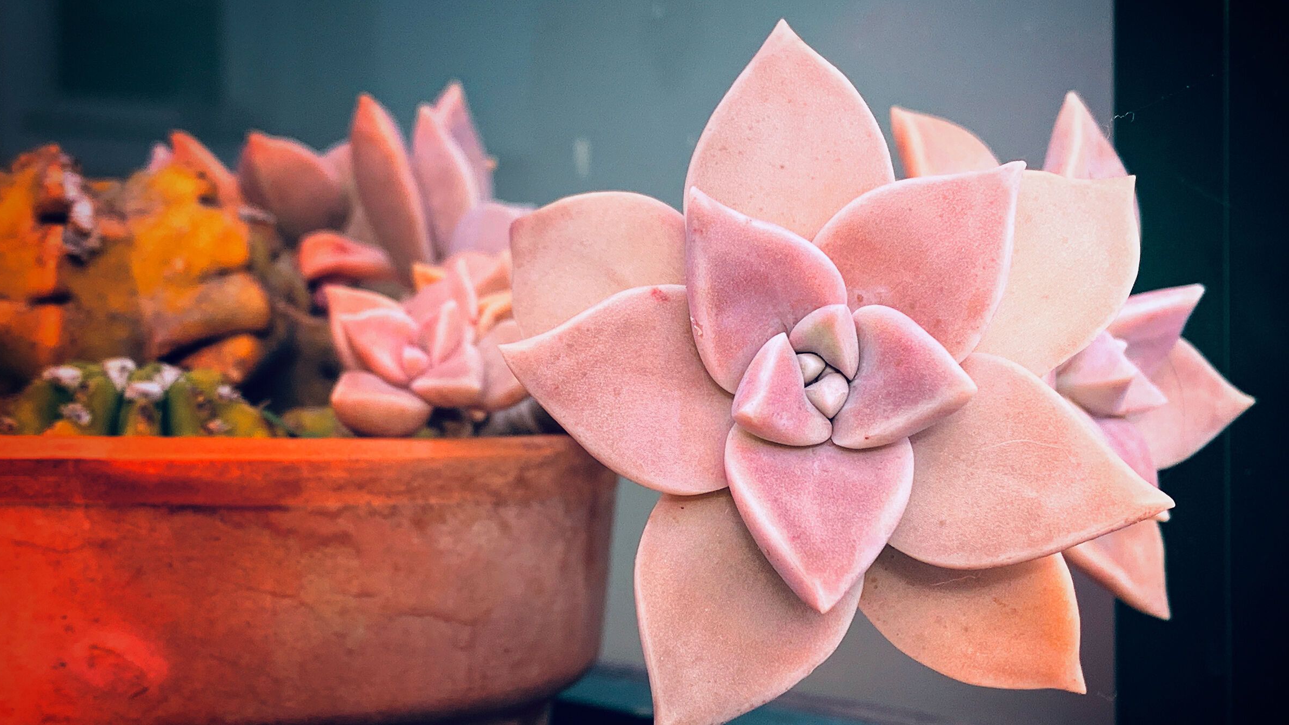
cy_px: 390
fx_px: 1948
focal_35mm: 57
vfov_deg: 21.1
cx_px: 642
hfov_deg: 36.6
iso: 25
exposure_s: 1/424
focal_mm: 4.25
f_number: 1.8
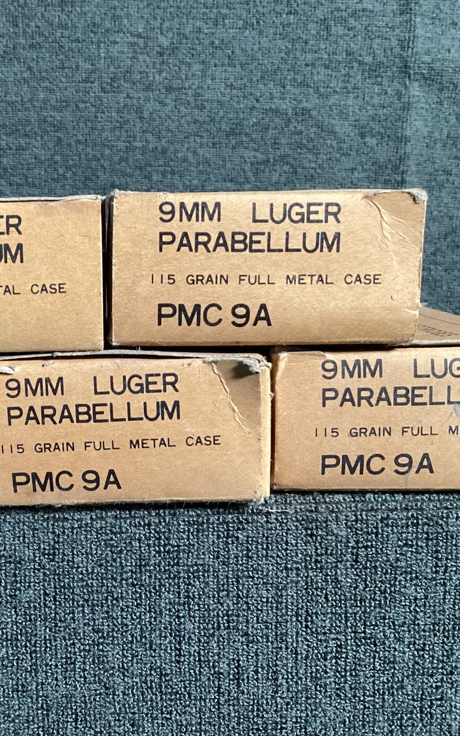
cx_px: 103
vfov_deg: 45.3
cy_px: 367
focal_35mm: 44
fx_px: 883
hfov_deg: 28.7
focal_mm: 3.3
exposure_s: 1/60
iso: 250
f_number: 2.4
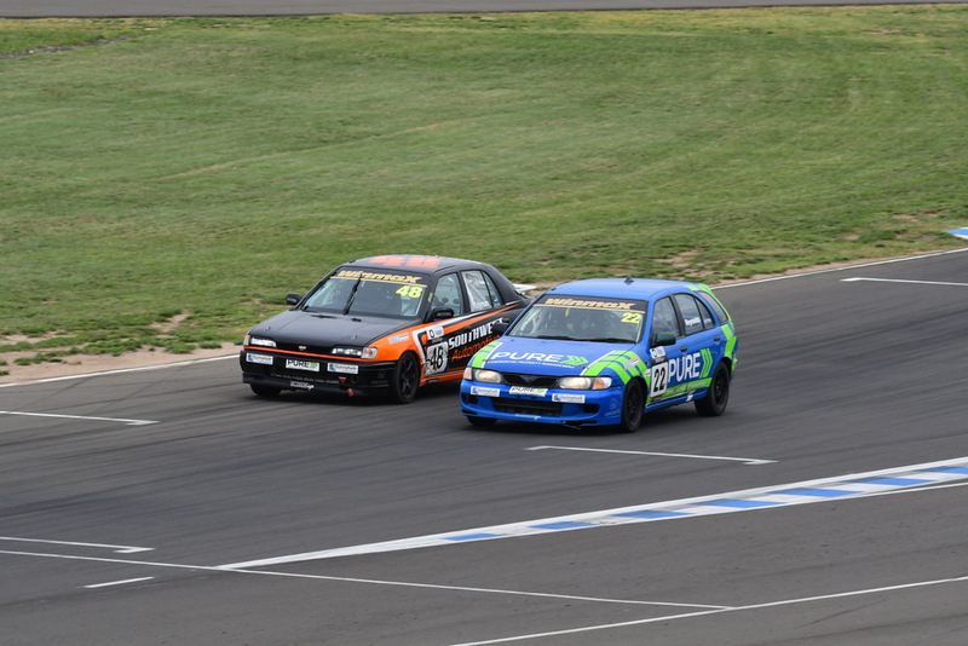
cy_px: 323
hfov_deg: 4.7
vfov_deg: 3.2
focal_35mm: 435
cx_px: 484
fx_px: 11700
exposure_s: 1/640
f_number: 11
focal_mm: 290
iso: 500
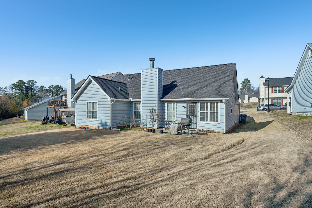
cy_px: 104
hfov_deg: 86.9
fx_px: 165
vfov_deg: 64.5
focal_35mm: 19
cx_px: 156
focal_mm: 19
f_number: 9
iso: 100
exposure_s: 1/800
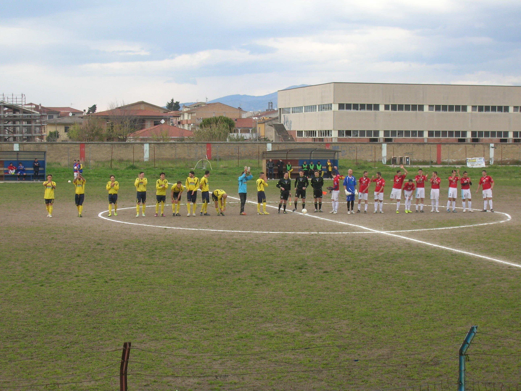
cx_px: 260
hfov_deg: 29.4
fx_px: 993
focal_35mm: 66
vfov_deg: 22.3
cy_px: 196
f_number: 6.4
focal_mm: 11
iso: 50
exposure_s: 1/61.5
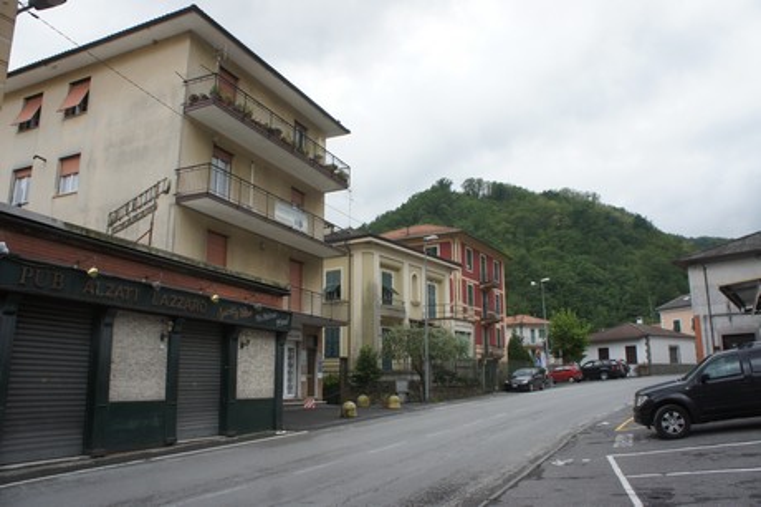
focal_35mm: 27
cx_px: 380
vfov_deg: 47.9
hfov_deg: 67.4
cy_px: 254
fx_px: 570
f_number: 7.1
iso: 400
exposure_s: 1/250
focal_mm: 18
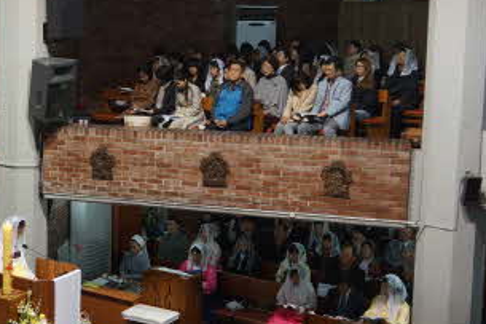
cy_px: 118
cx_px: 54
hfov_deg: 31.0
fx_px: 837
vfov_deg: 21.8
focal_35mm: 62
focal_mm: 18
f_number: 4
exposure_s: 1/60
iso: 1000
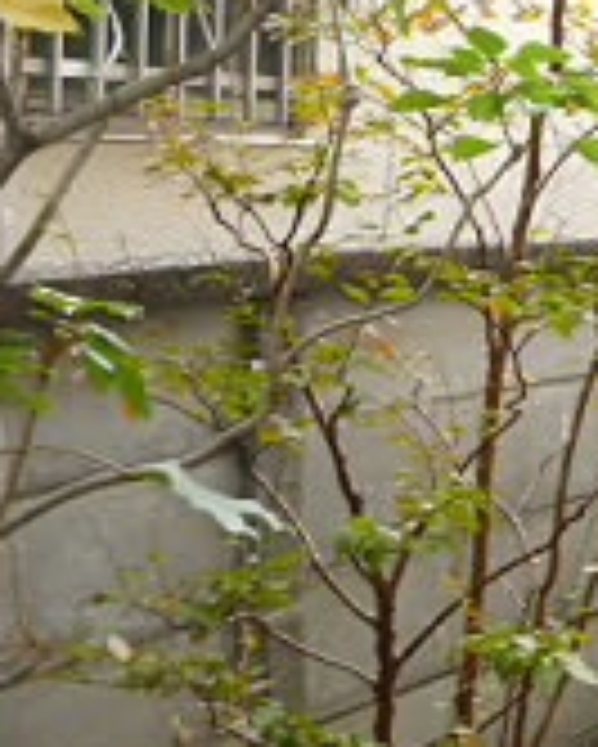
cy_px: 124
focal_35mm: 66
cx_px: 904
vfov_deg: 28.0
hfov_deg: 19.9
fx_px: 1459
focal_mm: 4.5
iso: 125
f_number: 3.1
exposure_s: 1/60
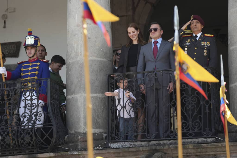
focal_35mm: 164
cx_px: 118
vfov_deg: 8.4
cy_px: 79
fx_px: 1080
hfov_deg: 12.5
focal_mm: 164
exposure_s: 1/1000
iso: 1000
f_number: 5.6
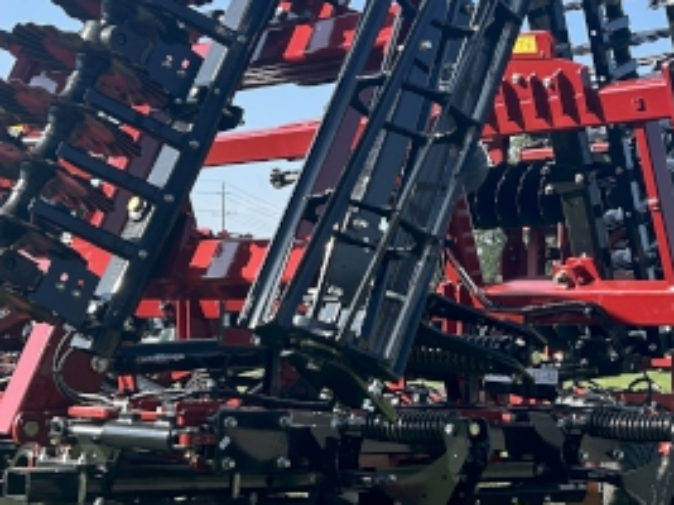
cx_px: 447
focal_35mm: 78
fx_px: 1518
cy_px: 159
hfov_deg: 24.9
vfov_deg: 18.8
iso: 50
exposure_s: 1/2994
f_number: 1.5
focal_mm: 5.7
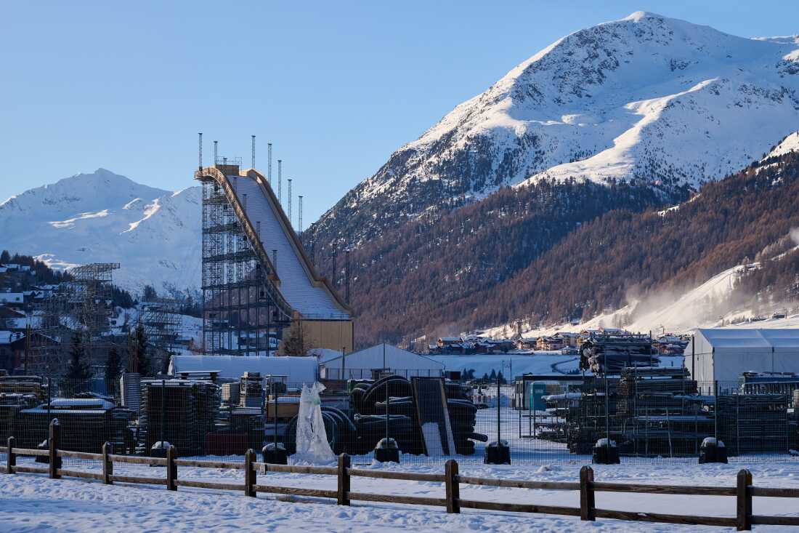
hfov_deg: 19.5
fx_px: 2330
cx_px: 400
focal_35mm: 105
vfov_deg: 13.0
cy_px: 266
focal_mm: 70
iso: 250
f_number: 9
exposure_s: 1/640
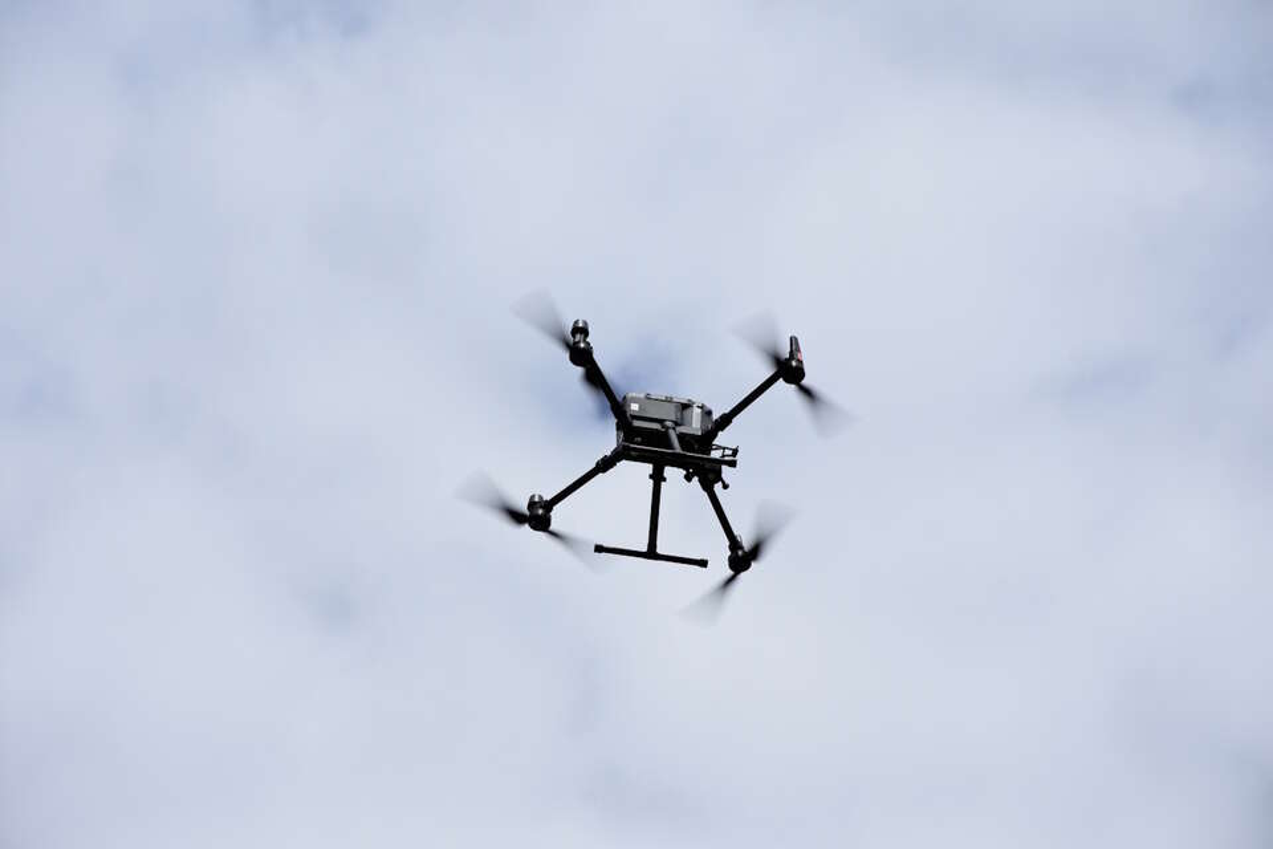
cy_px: 424
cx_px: 636
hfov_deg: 13.0
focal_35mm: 158
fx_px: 5569
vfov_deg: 8.7
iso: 100
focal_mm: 105
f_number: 9
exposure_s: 1/500
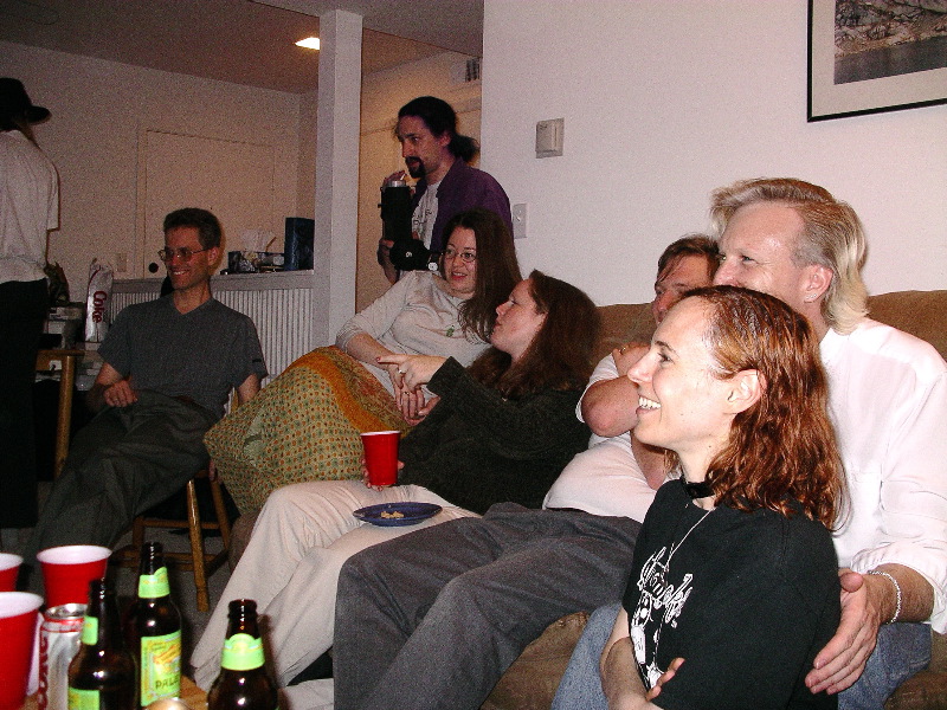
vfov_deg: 38.7
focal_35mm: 37
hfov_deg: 50.1
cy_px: 355
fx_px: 1012
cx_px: 474
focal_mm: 7.8
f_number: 2.8
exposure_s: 1/40
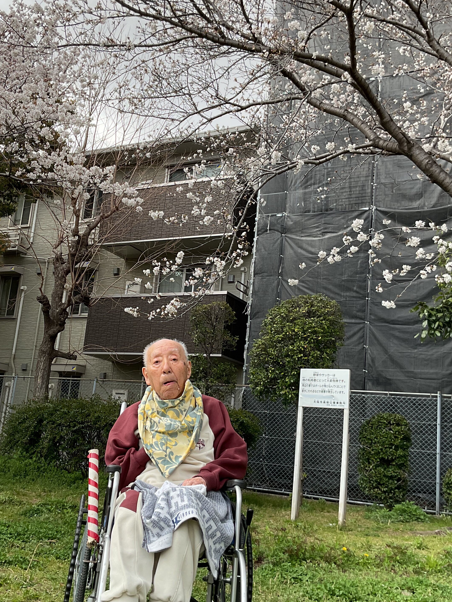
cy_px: 291
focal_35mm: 41
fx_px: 714
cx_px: 182
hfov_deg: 35.0
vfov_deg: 45.8
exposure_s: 1/375
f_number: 1.8
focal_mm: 3
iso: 16
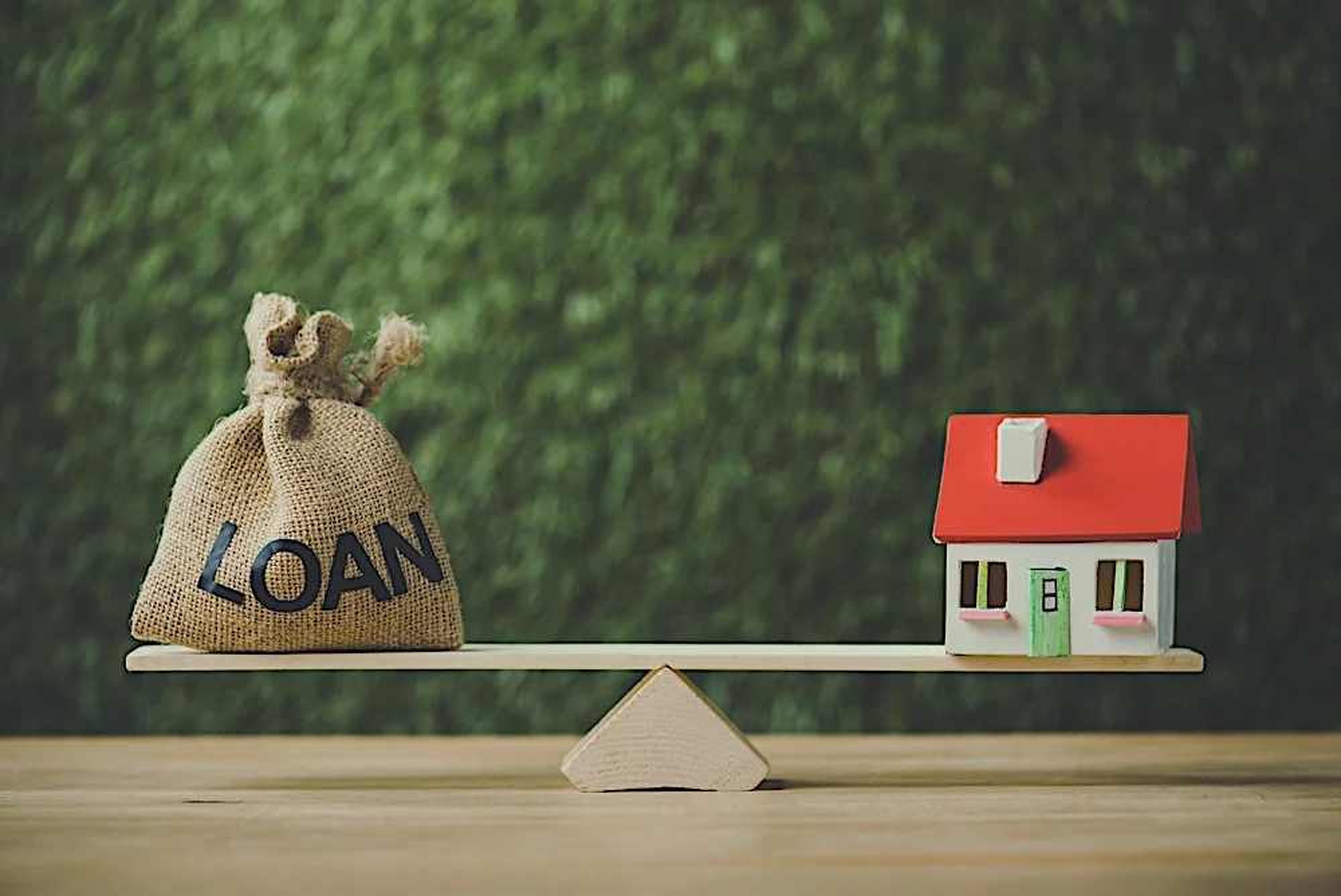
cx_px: 670
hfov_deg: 19.4
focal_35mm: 105
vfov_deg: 13.1
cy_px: 448
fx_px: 3913
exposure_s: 1/200
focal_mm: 105
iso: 160
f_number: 5
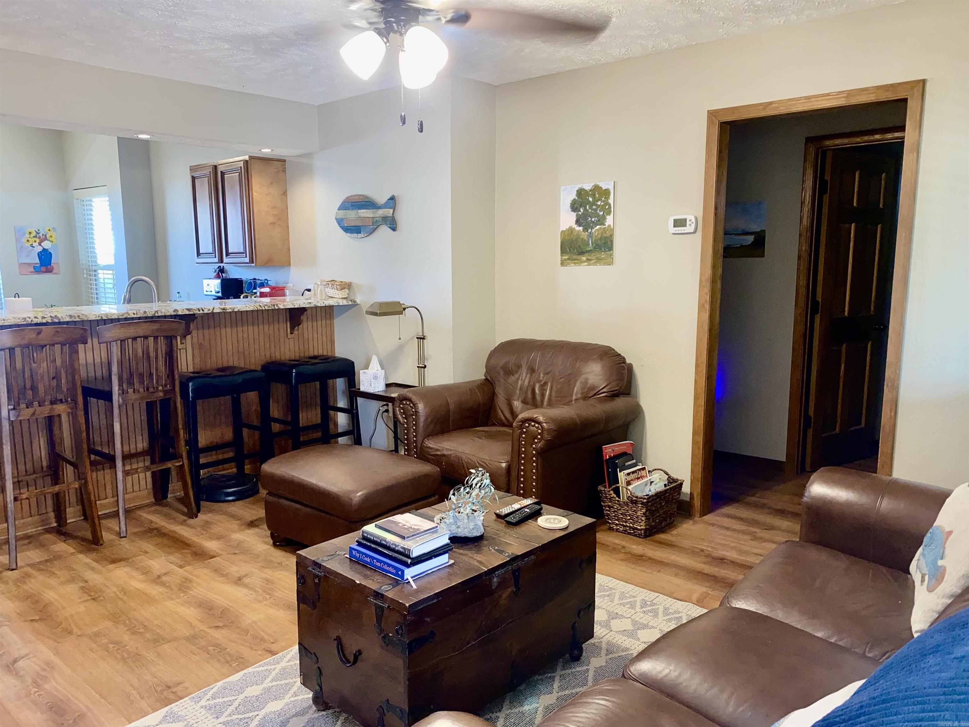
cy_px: 364
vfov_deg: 53.1
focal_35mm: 26
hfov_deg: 67.3
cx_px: 484
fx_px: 728
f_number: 1.8
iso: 40
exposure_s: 1/15
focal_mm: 4.25
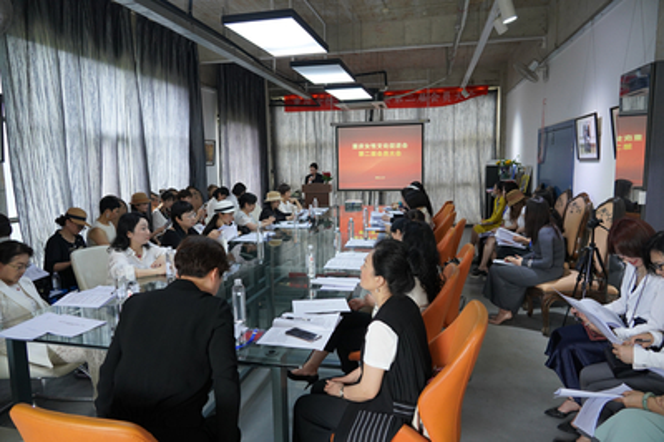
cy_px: 221
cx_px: 332
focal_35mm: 24
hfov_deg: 73.8
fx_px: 442
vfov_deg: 53.1
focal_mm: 24
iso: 1600
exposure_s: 1/160
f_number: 4
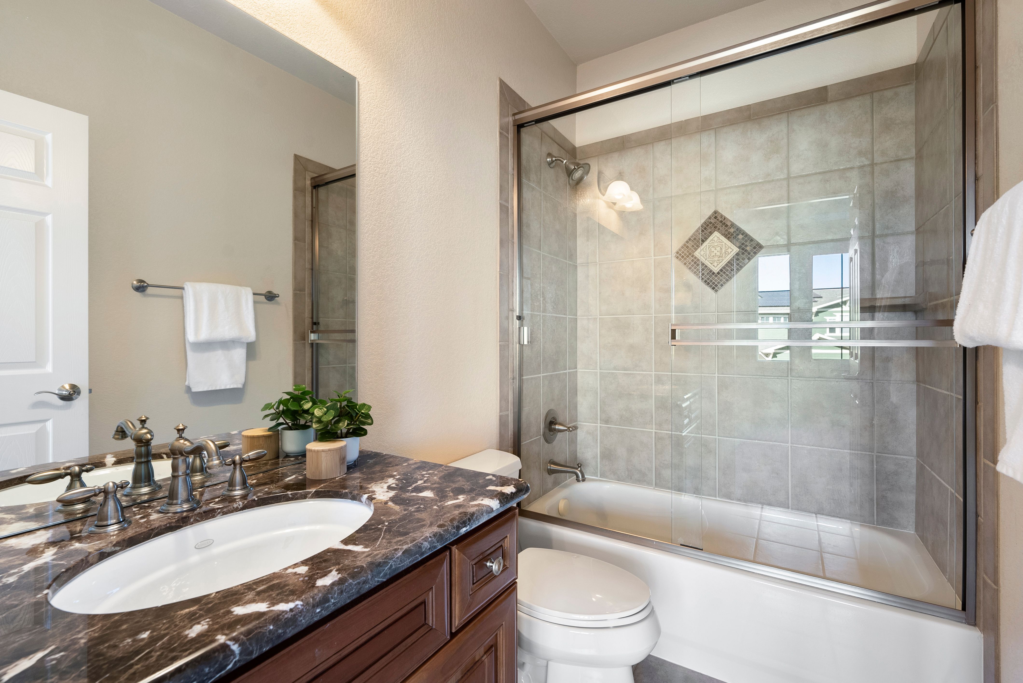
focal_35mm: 16
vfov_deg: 73.8
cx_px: 512
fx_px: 455
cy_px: 342
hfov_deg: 96.7
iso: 640
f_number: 8
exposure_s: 1/4
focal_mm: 16
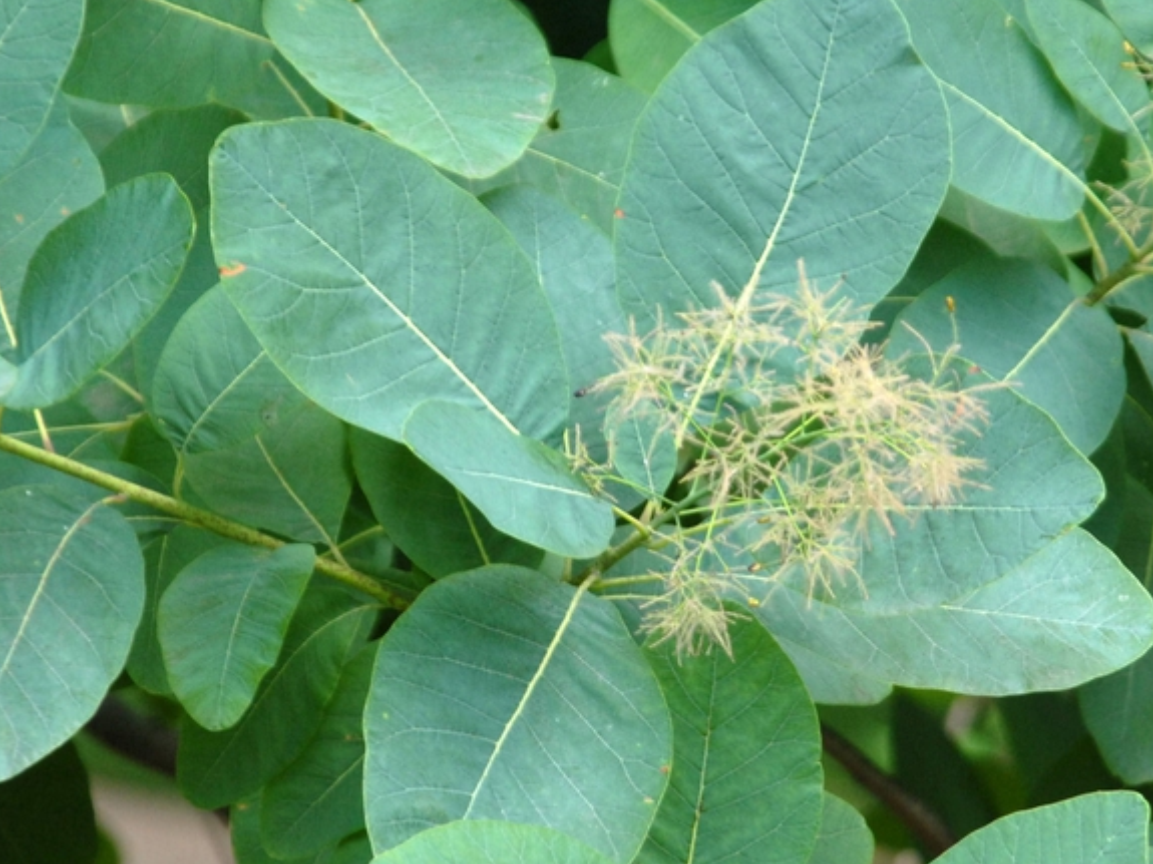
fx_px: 13283
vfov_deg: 3.7
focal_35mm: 399
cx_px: 688
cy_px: 416
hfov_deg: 5.0
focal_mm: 155
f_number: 6
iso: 400
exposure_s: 1/160
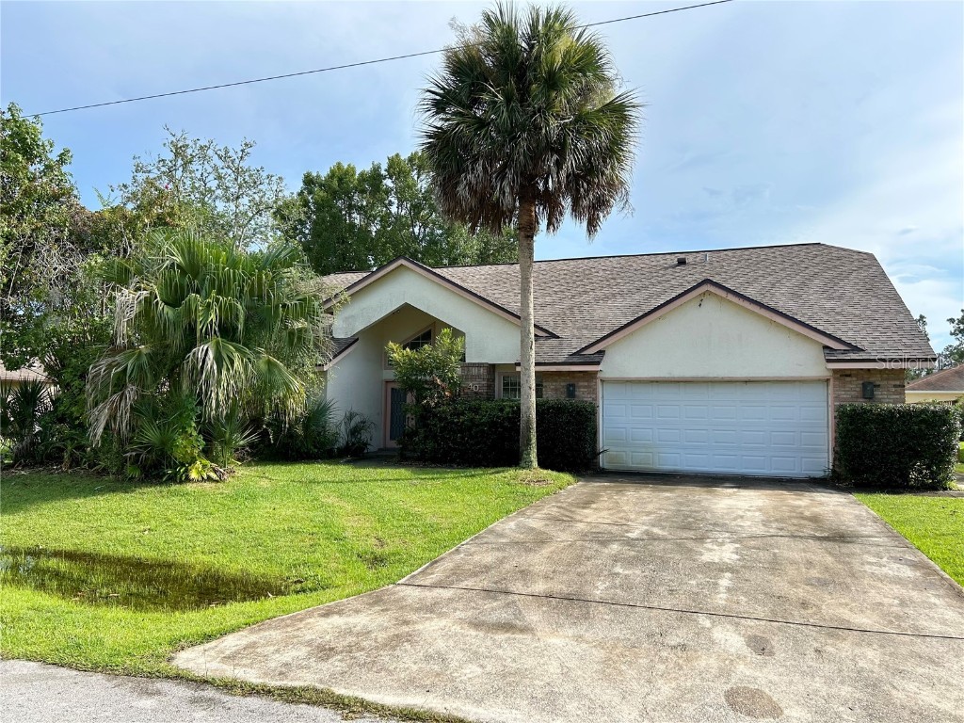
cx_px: 482
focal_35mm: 26
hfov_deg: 67.3
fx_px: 724
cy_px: 362
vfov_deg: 53.1
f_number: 1.5
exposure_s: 1/2513
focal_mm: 5.7
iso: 50
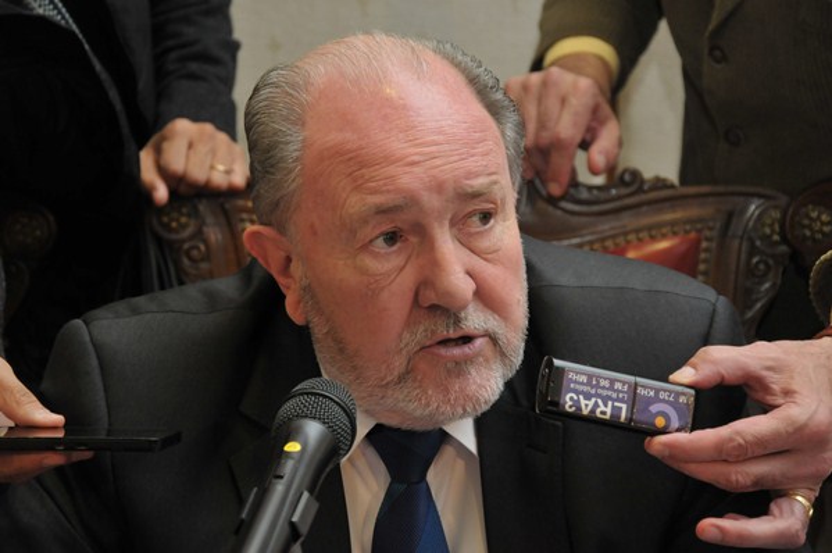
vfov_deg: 13.0
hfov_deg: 19.5
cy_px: 276
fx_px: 2424
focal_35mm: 105
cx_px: 416
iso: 800
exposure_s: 1/200
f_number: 5.6
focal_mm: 70
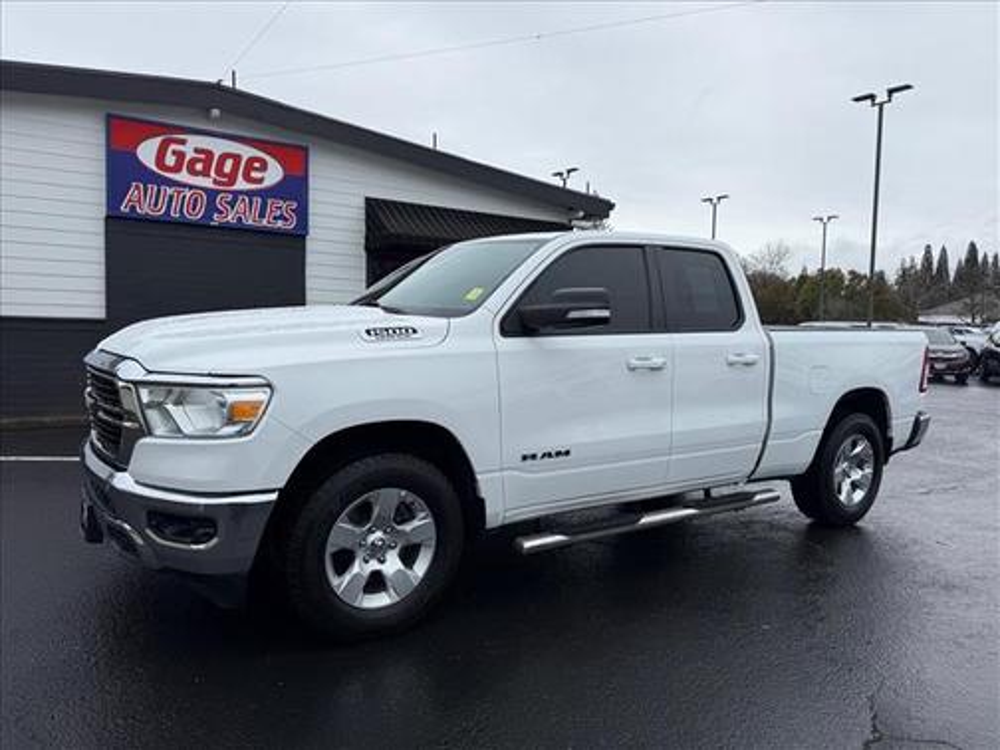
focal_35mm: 24
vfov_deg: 56.8
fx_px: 693
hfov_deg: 71.6
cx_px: 500
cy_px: 375
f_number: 1.78
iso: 80
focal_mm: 6.76
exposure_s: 1/2611
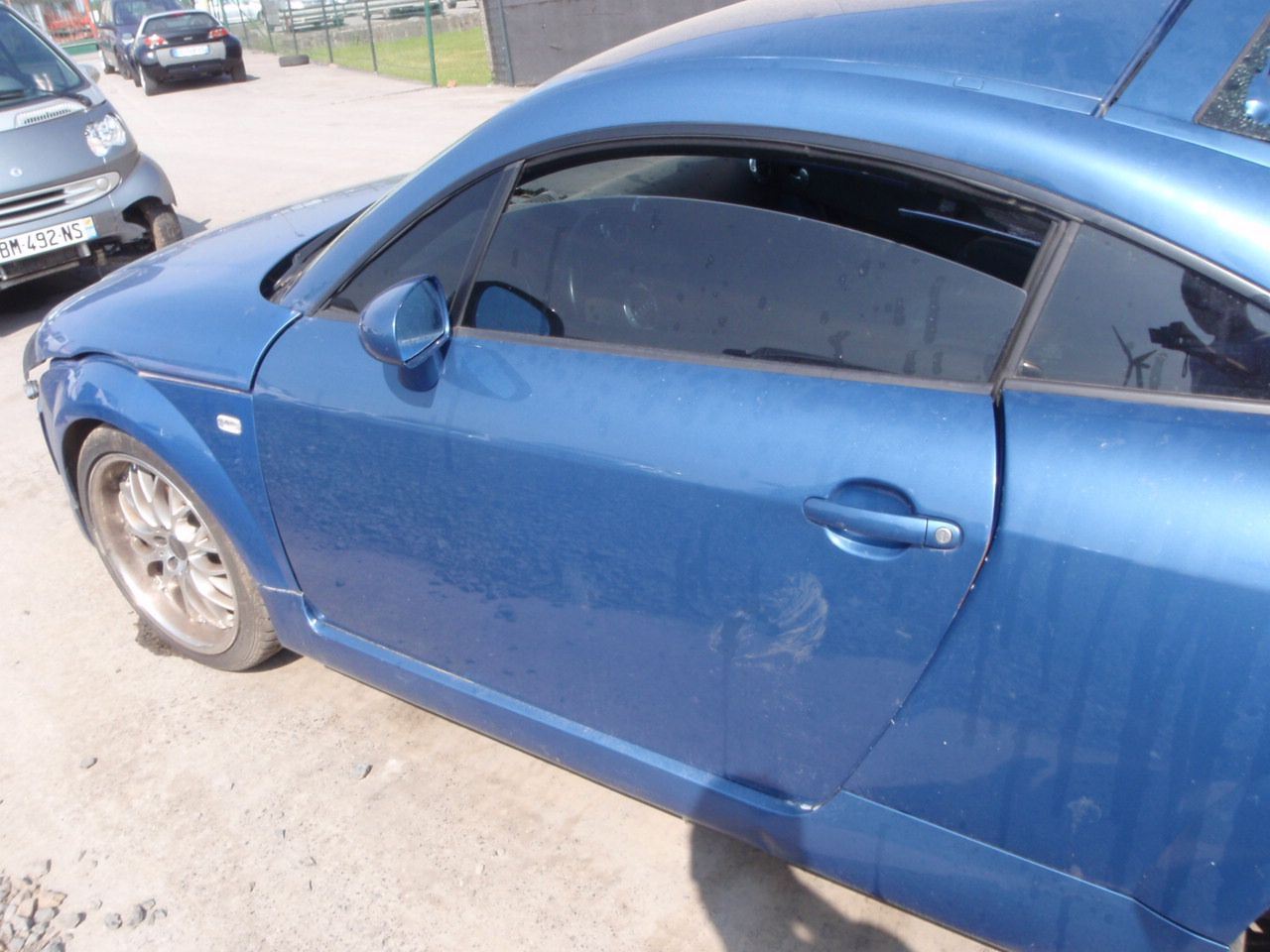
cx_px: 635
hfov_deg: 63.4
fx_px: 1027
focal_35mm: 28
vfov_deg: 49.7
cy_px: 476
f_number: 5
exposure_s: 1/160
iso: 64
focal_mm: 5
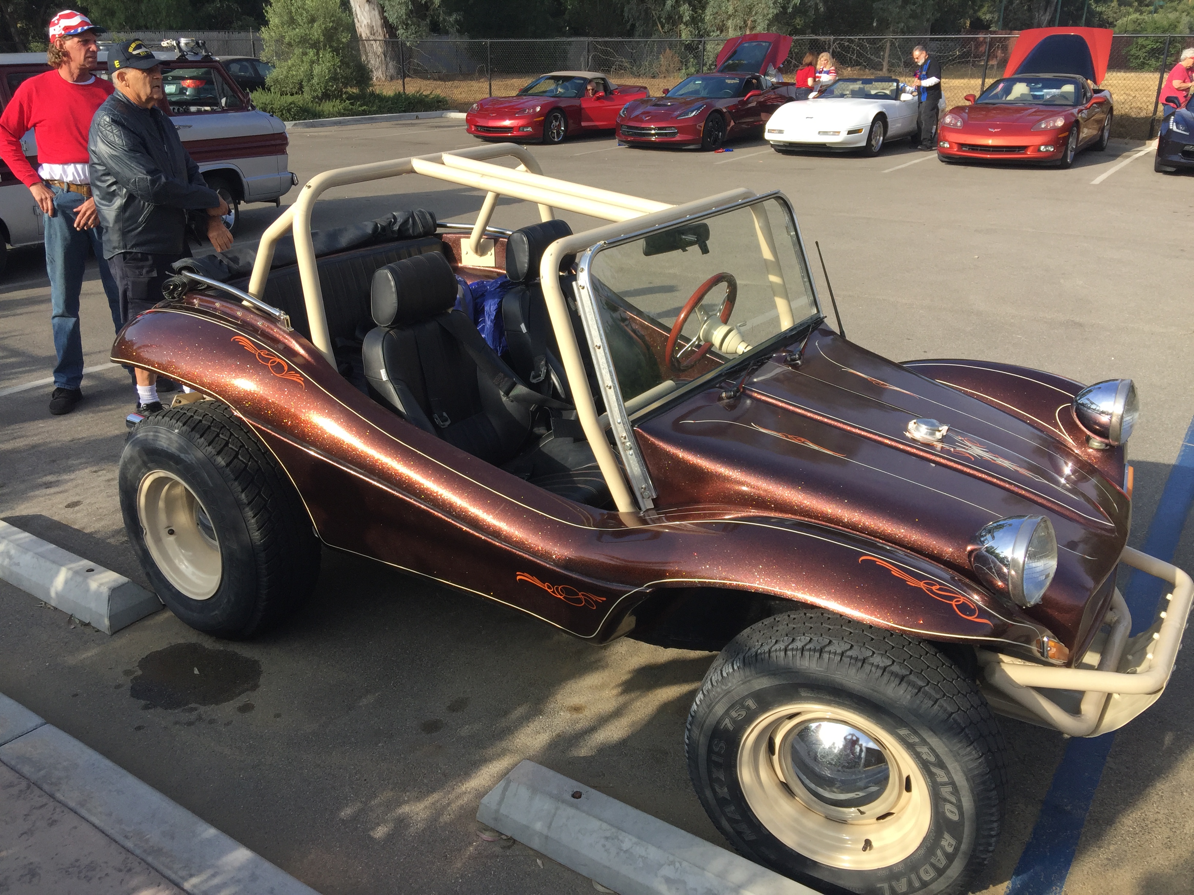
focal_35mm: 29
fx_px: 1000
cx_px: 597
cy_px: 448
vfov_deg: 48.2
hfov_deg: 61.7
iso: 32
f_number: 2.2
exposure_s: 1/898
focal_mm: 4.15
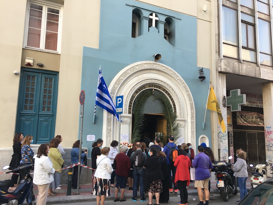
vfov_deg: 48.2
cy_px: 102
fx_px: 229
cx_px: 136
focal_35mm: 29
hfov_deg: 61.7
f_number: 2.2
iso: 32
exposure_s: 1/100
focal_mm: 4.15
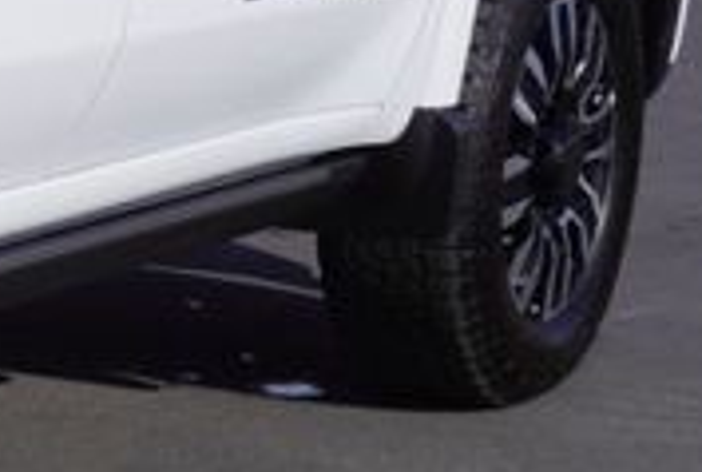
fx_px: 4399
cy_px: 91
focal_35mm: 225
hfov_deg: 8.2
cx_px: -1142
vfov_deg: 6.1
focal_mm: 26
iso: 100
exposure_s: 1/320
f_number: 11
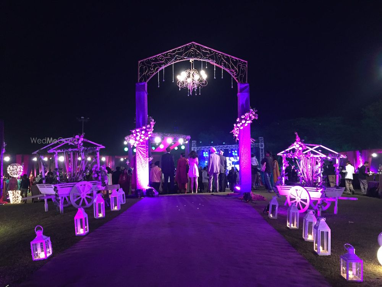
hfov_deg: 61.7
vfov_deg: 48.2
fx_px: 320
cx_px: 191
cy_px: 144
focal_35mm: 29
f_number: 2.2
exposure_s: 1/17
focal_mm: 4.15
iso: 250
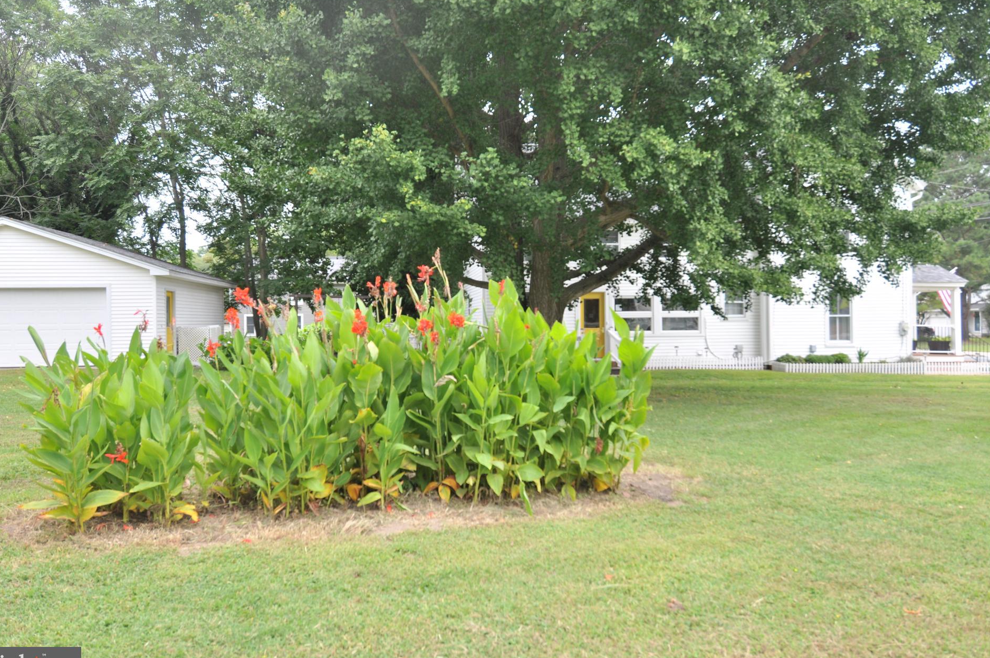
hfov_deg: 72.6
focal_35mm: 25
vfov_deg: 52.0
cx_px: 505
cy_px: 326
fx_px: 674
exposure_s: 1/125
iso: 200
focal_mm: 15
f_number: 5.6
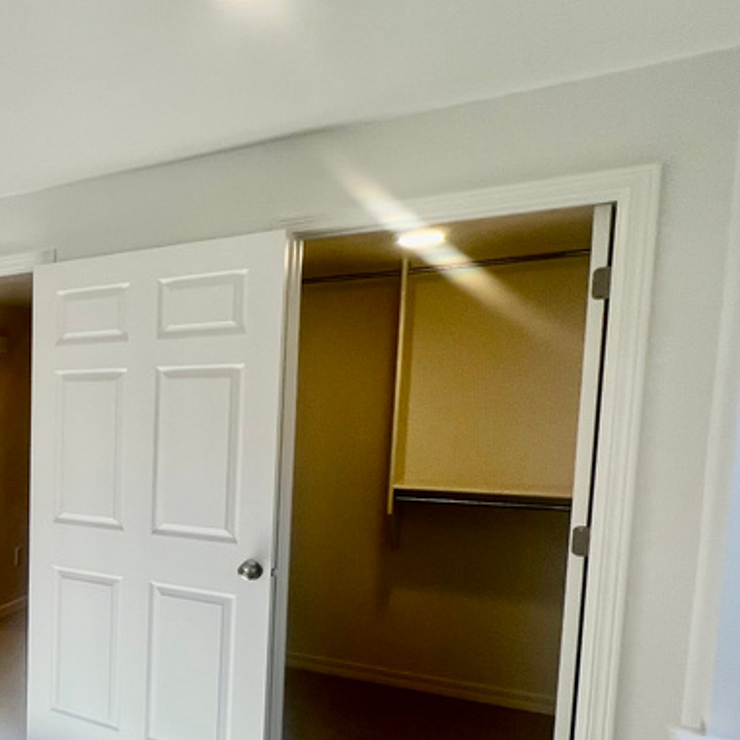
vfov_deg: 51.8
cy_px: 473
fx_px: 750
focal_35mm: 31
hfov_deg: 36.7
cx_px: -195
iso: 32
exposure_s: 1/120
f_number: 1.8
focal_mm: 1.57
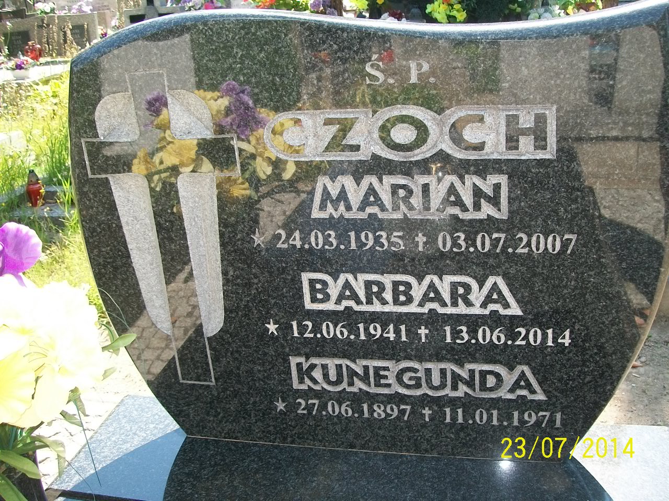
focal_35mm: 36
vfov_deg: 39.7
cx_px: 334
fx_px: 696
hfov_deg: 51.4
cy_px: 250
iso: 80
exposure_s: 1/200
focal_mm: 6
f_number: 2.7
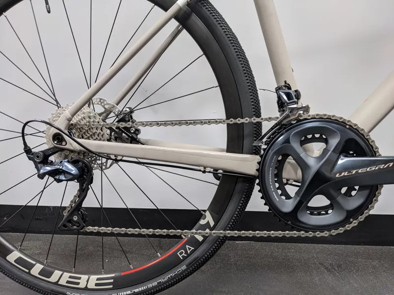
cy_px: 148
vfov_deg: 51.4
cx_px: 197
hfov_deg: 65.3
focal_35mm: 27
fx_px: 307
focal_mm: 4.38
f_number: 1.73
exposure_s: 1/24
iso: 99
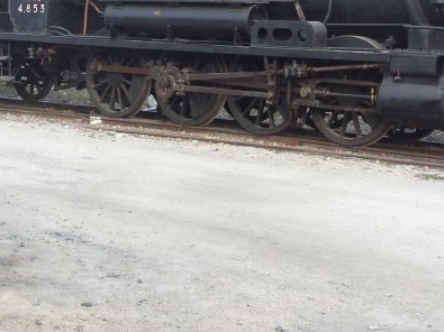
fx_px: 987
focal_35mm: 77
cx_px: 210
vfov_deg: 18.9
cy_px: 65
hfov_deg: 25.3
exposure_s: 1/260
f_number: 2.8
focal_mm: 6.3
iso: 50
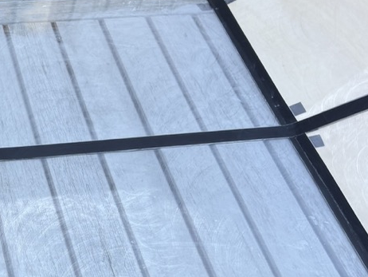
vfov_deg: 20.3
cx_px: -49
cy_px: 208
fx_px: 766
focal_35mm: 72
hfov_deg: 24.9
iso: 32
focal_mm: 5.96
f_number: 1.6
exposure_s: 1/122
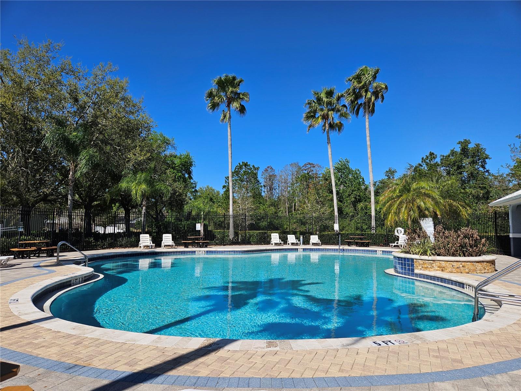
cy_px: 196
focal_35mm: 23
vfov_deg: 58.9
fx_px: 346
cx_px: 260
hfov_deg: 73.9
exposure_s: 1/2544
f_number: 1.8
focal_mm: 5.4
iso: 25
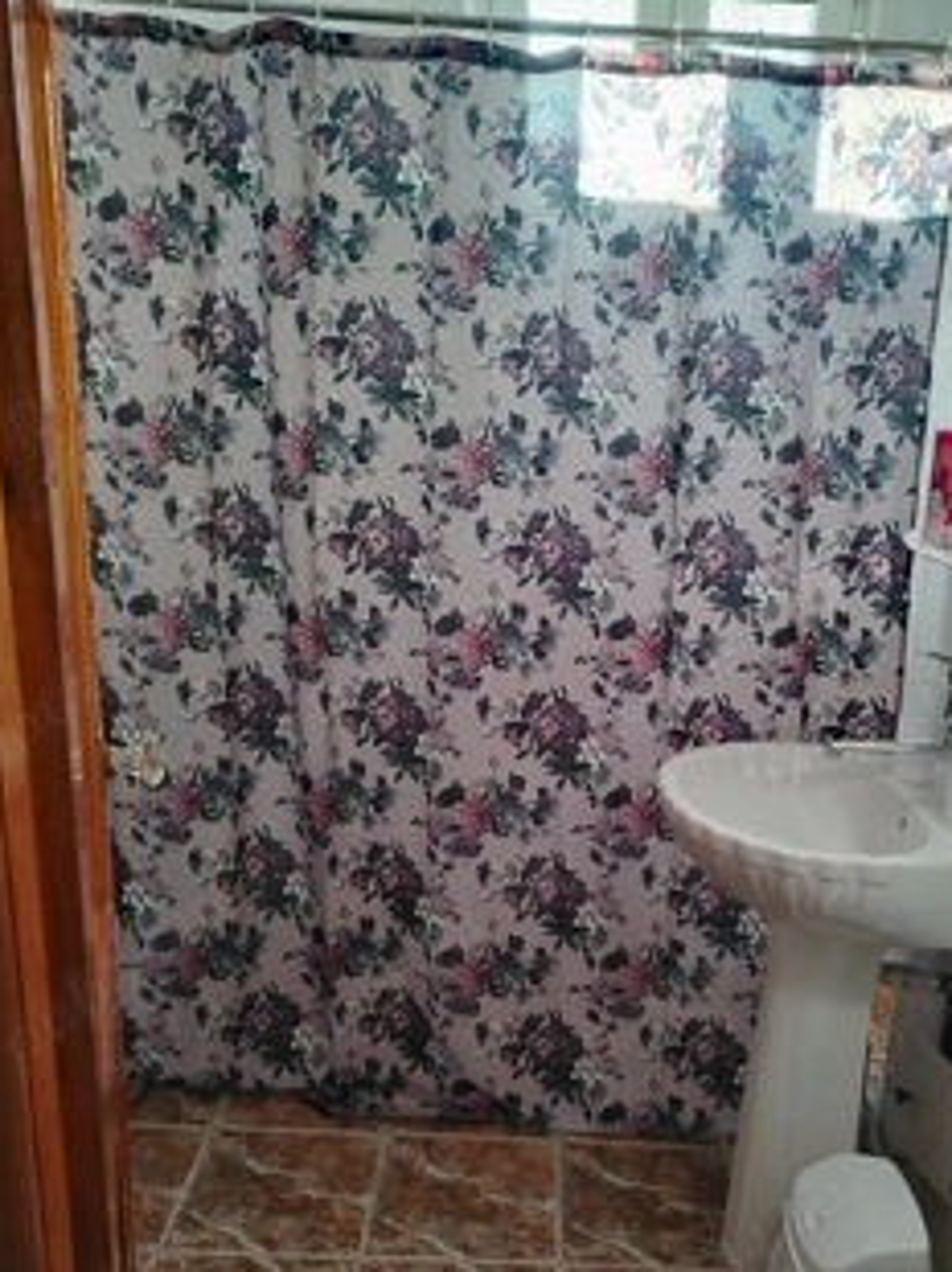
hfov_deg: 45.2
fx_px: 1138
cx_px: 566
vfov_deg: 58.2
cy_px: 718
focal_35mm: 31
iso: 388
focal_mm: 5.25
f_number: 1.75
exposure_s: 1/33.3
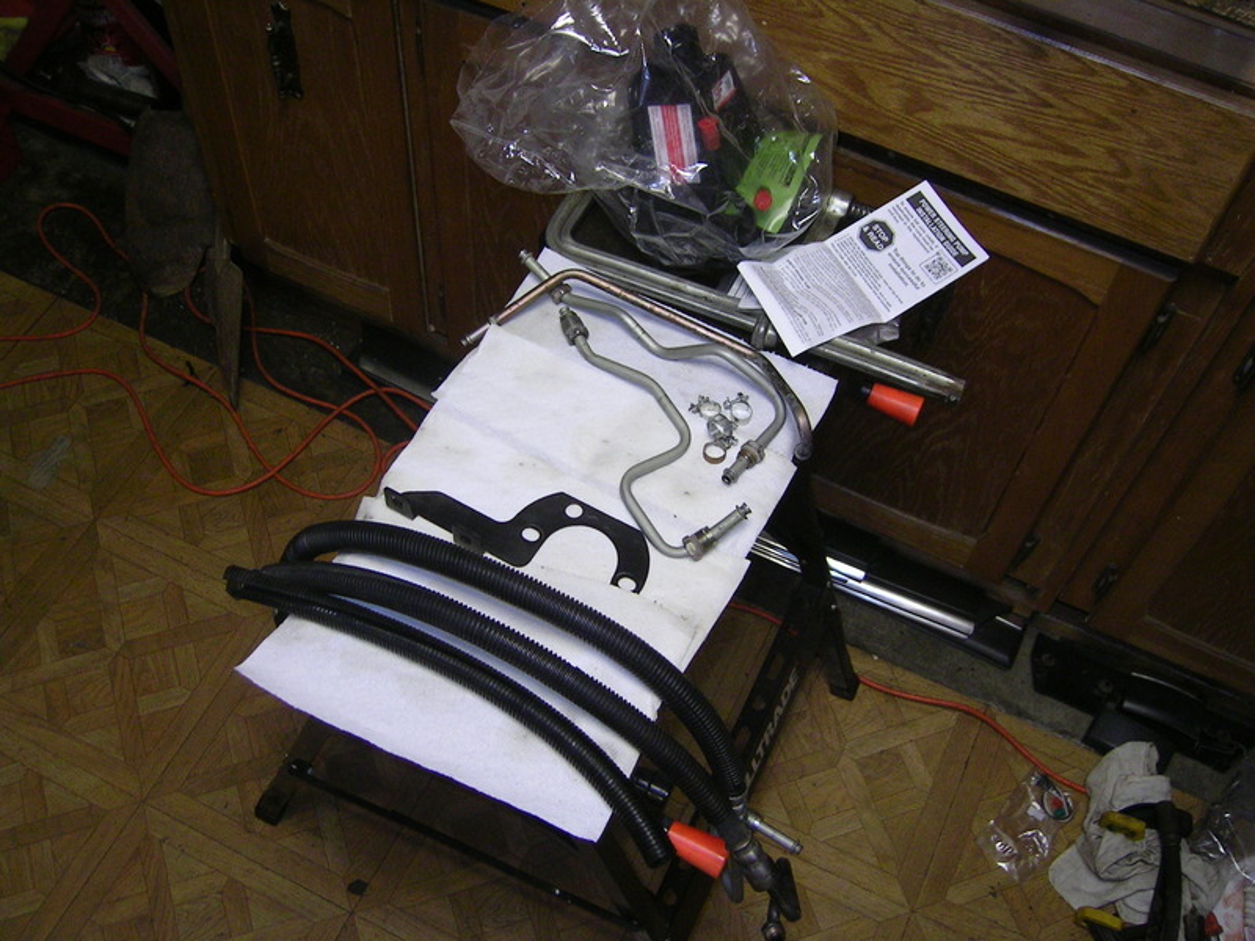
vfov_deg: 39.7
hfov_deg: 51.4
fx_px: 1305
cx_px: 628
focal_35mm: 36
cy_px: 470
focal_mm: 5.6
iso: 100
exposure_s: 1/30
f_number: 2.8
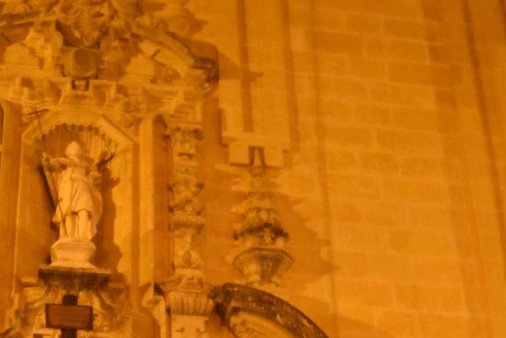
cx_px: 128
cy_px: 381
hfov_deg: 26.6
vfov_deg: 17.5
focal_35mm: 75
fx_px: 1054
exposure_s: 1/125
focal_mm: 31
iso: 12800
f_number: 3.5
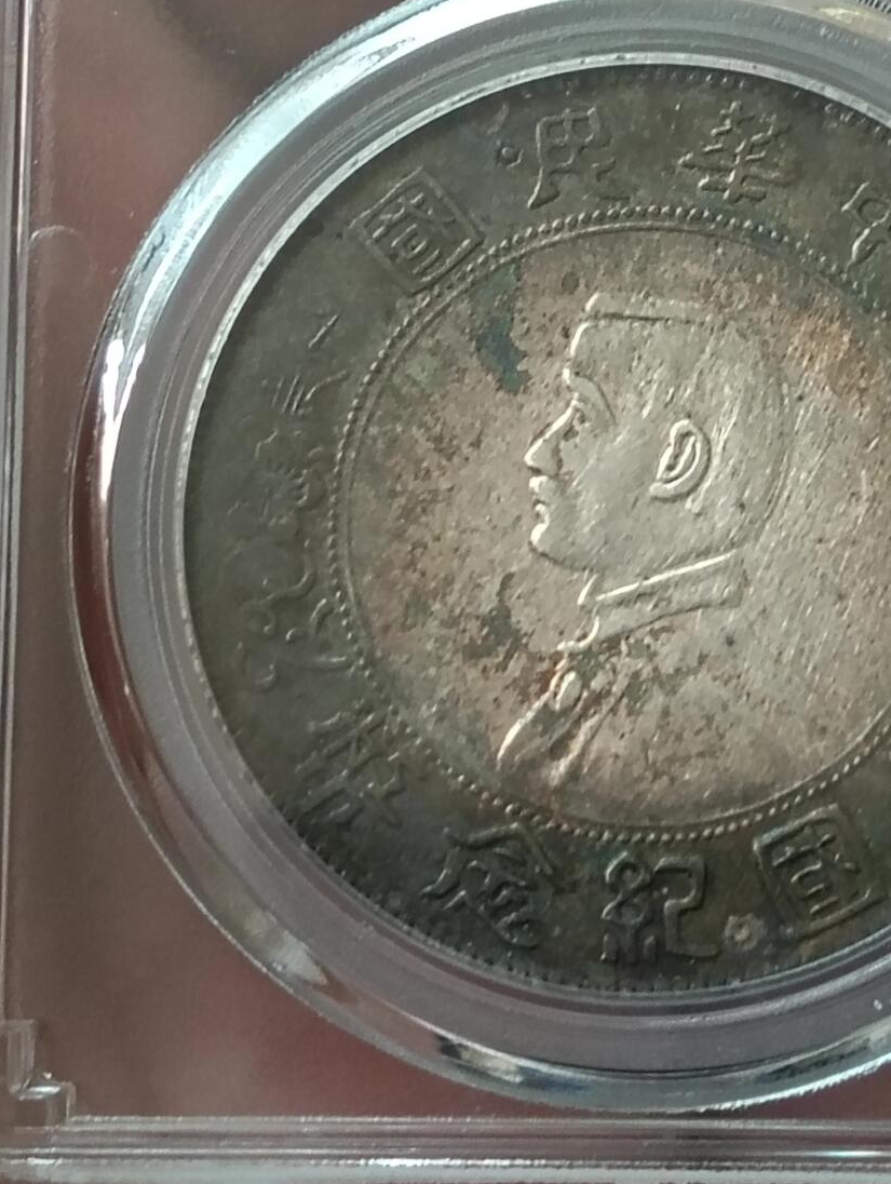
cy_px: 311
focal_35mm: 115
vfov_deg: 17.0
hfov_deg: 12.9
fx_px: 3938
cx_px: 638
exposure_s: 1/33.3
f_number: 1.8
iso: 250
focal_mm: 3.98
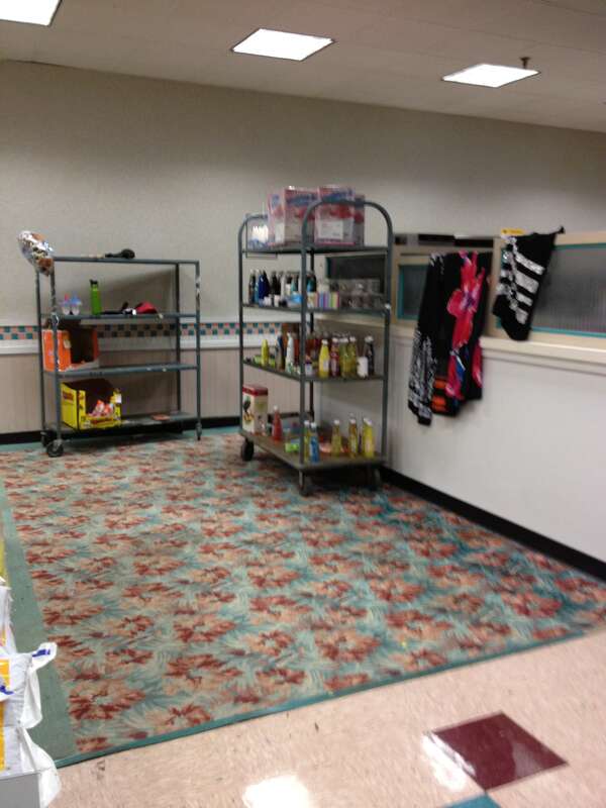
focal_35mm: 35
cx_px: 303
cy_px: 404
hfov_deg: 40.7
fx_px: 817
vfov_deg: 52.6
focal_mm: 4.28
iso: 160
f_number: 2.4
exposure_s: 1/20
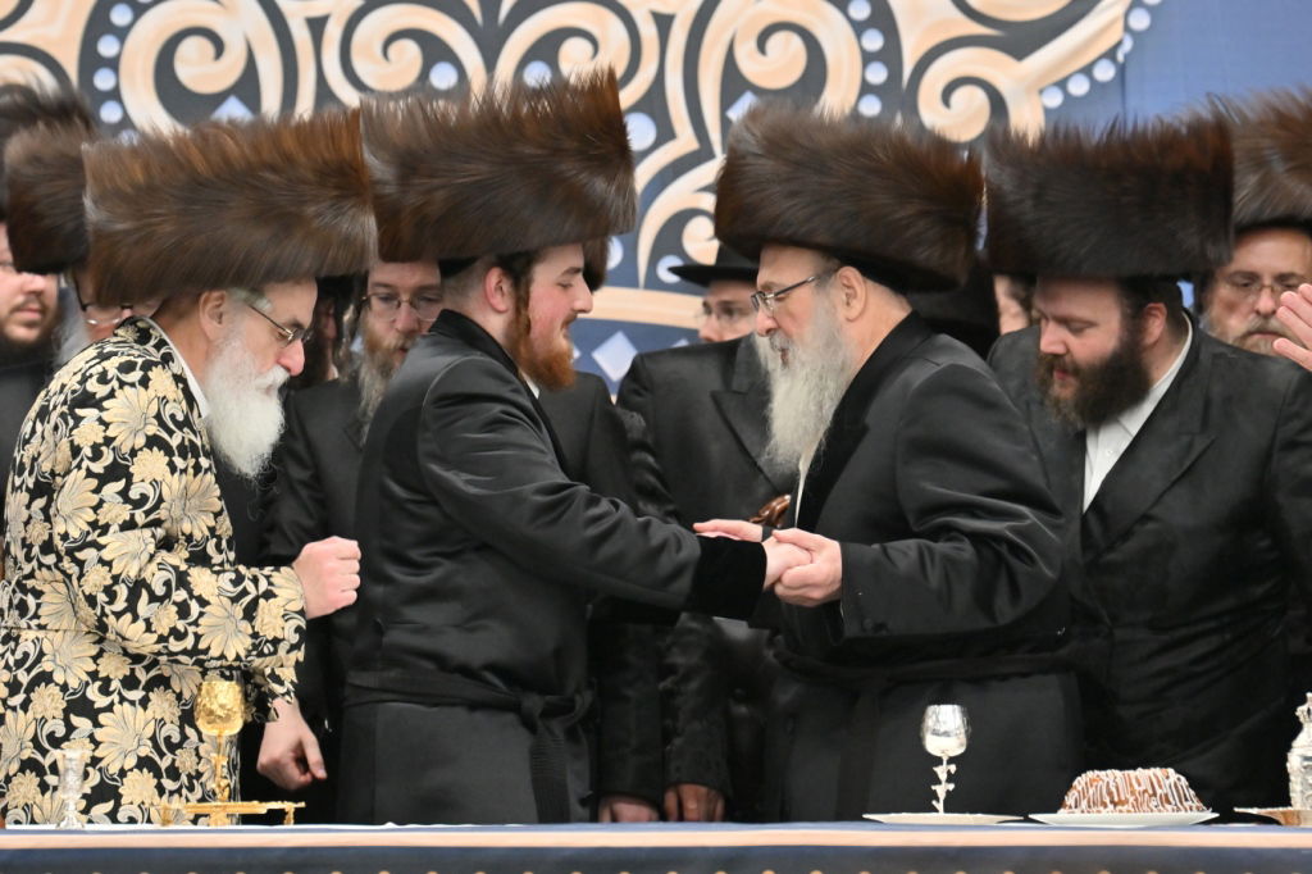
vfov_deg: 5.1
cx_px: 656
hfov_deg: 7.6
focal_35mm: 270
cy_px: 437
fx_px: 9836
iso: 1250
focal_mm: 180
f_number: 4
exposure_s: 1/320
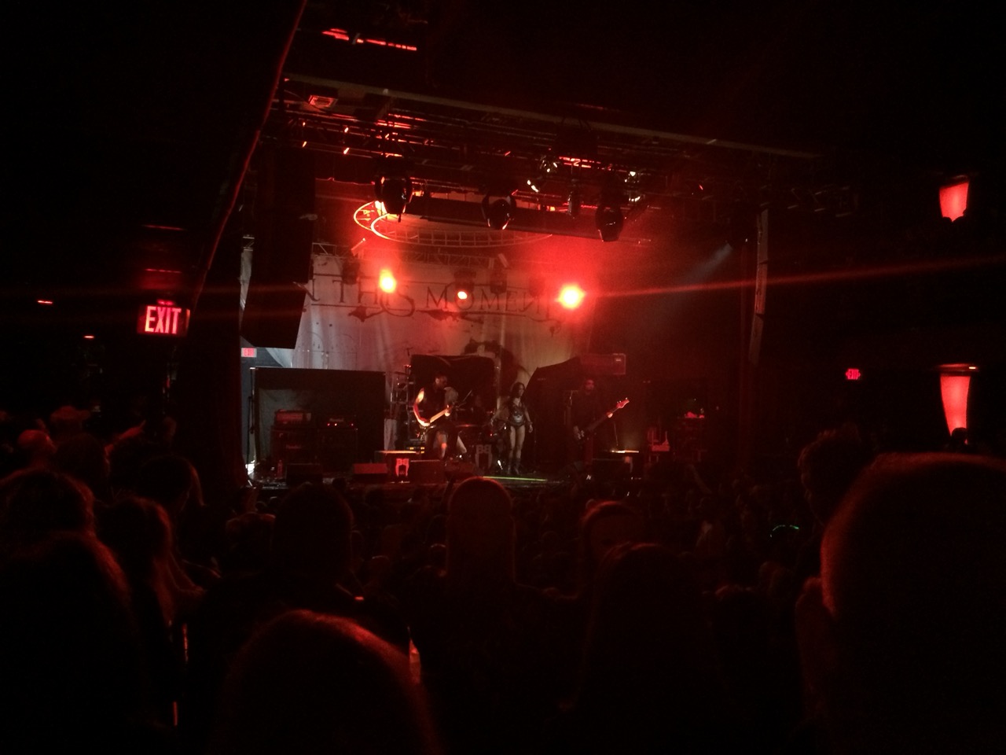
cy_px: 378
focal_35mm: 30
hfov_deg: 60.0
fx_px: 872
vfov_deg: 46.8
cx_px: 503
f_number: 2.2
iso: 320
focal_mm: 4.12
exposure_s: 1/15
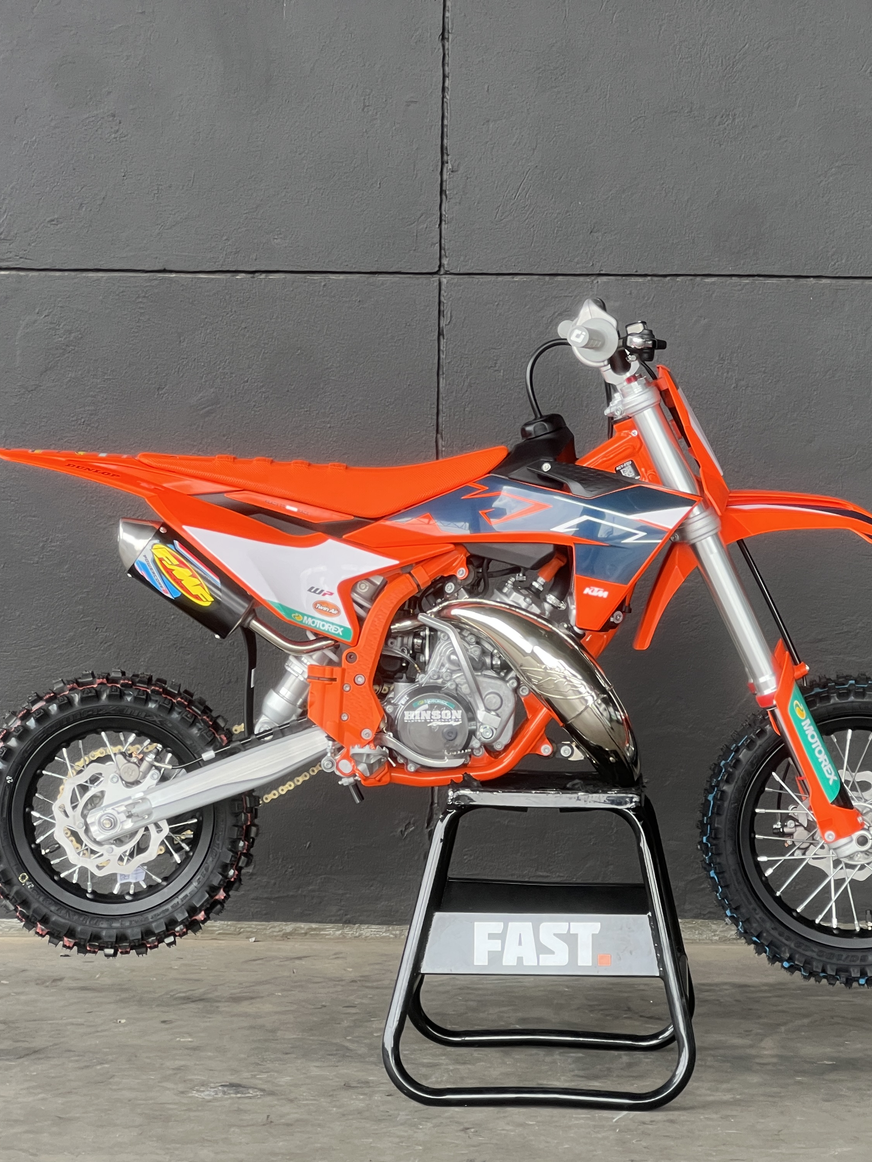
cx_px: 544
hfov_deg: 14.4
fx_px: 3459
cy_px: 583
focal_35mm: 103
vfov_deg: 19.1
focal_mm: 9
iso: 64
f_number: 2.8
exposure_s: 1/99
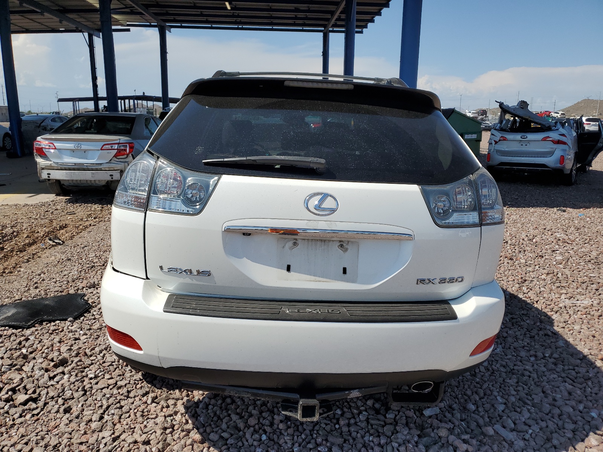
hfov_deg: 67.3
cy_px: 226
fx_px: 453
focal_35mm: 26
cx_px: 302
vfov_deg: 53.1
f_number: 1.5
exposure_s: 1/5000
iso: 50
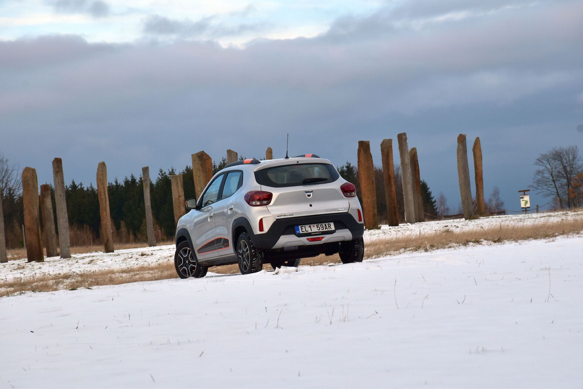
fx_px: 1822
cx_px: 292
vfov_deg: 12.2
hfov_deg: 18.2
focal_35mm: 112
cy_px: 194
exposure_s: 1/320
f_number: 10
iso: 400
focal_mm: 75
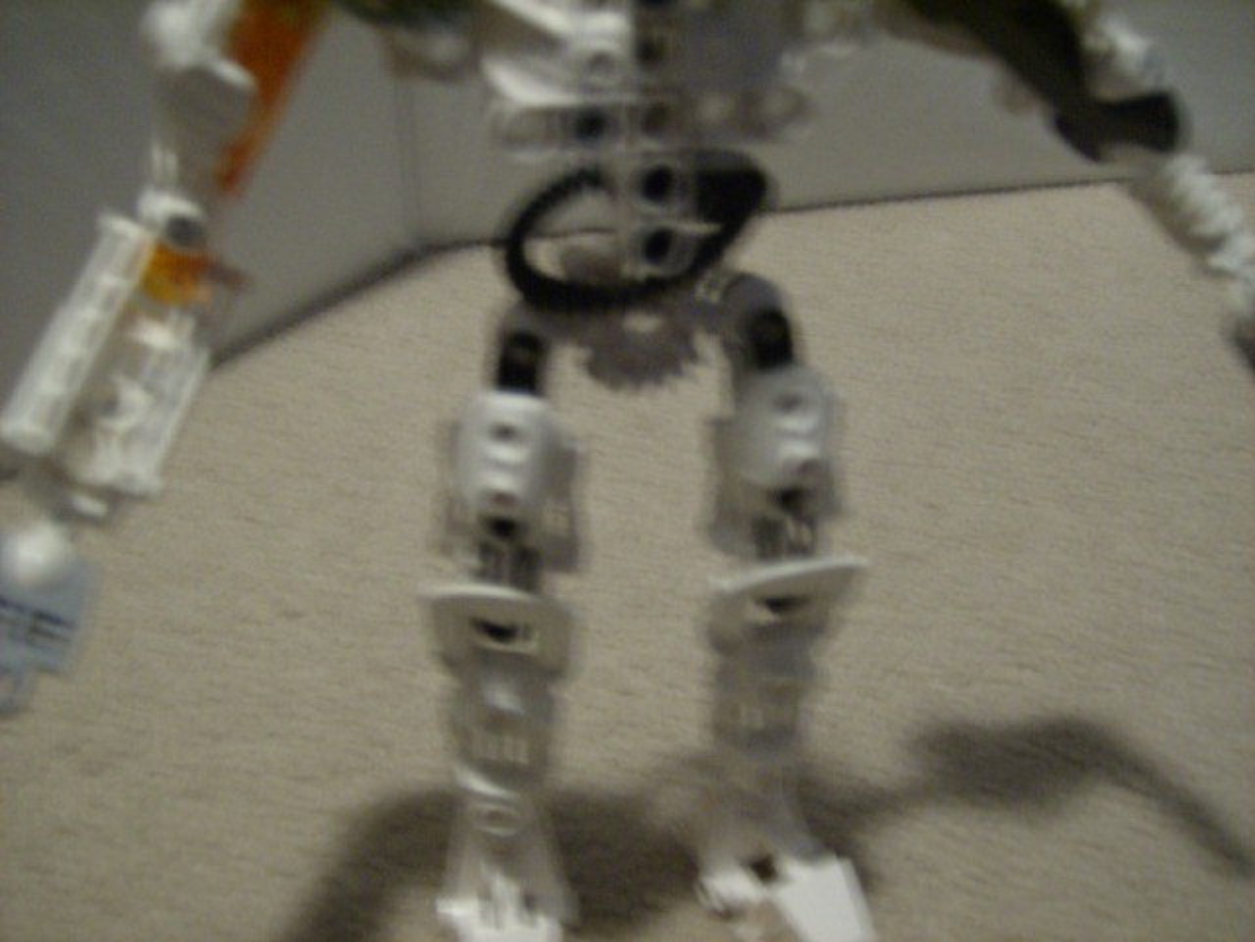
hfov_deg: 51.4
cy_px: 471
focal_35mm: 36
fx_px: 1305
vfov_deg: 39.7
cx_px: 628
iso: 200
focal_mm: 6
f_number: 2.8
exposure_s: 1/3.51
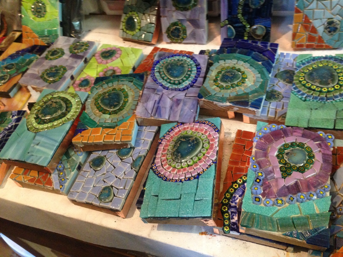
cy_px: 128
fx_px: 327
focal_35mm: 33
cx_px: 172
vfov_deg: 42.9
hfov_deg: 55.4
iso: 400
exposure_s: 1/17
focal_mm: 4.13
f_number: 2.4
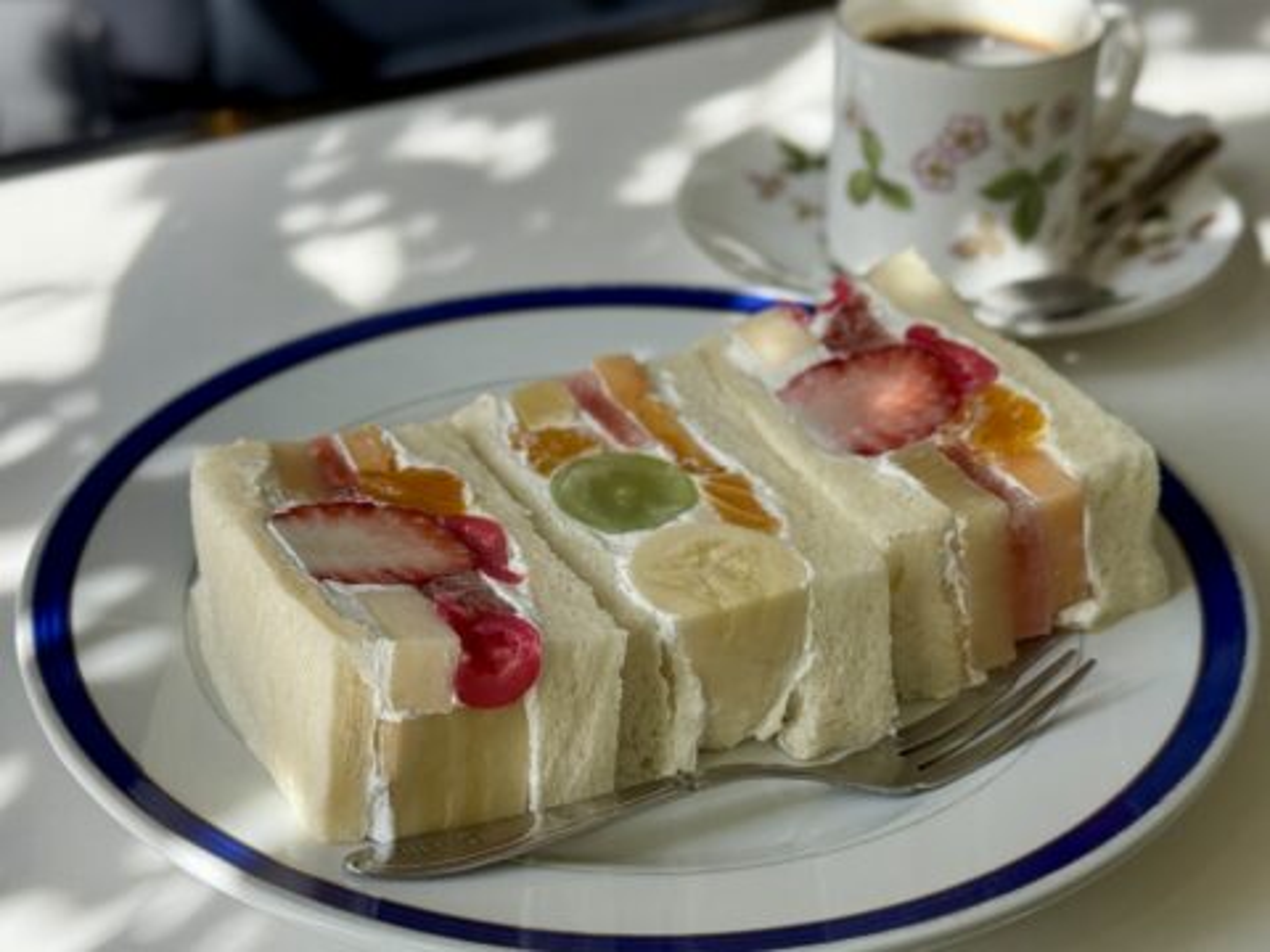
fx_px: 1761
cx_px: 635
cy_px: 476
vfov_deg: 30.3
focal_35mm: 48
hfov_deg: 39.7
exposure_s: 1/855
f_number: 1.78
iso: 80
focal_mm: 6.76
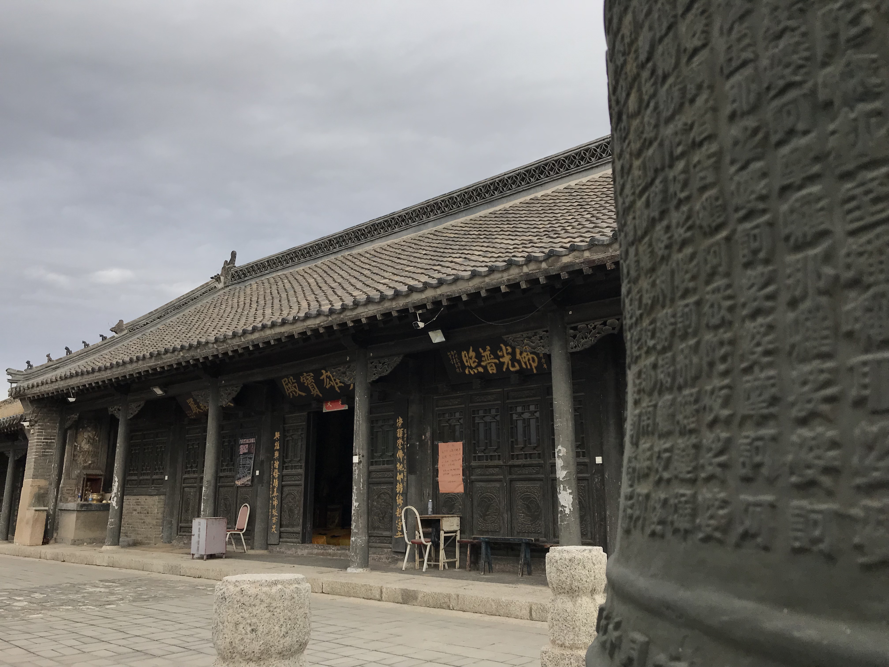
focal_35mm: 28
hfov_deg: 63.4
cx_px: 444
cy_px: 334
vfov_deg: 49.7
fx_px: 719
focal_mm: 3.99
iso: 20
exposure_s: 1/1570
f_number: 1.8
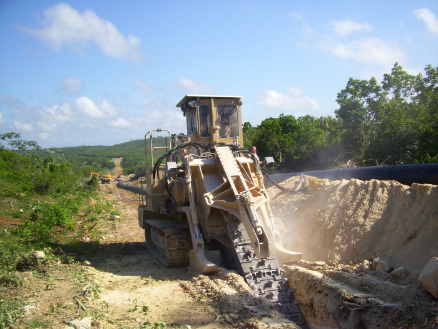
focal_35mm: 34
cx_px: 219
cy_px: 164
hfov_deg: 54.0
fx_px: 430
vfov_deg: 41.8
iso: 80
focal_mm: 5.7
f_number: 5.6
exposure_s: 1/250
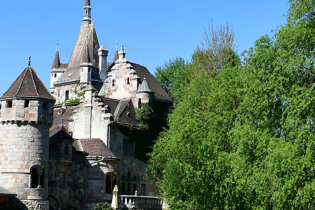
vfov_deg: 15.9
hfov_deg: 23.5
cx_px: 90
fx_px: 752
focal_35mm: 86
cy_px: 135
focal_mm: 22
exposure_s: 1/250
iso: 100
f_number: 8
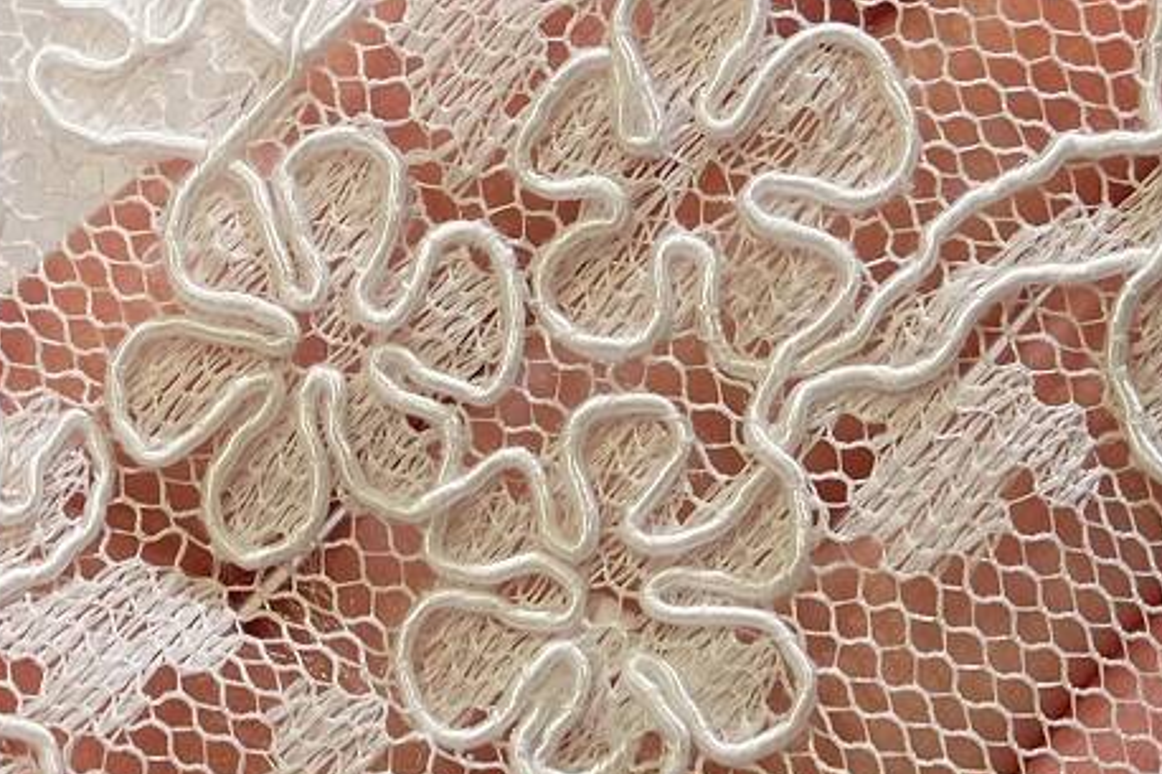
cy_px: 497
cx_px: 327
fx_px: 7776
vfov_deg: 5.7
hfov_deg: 8.5
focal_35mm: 241
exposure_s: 1/140
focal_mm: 46.3
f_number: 4.5
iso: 200
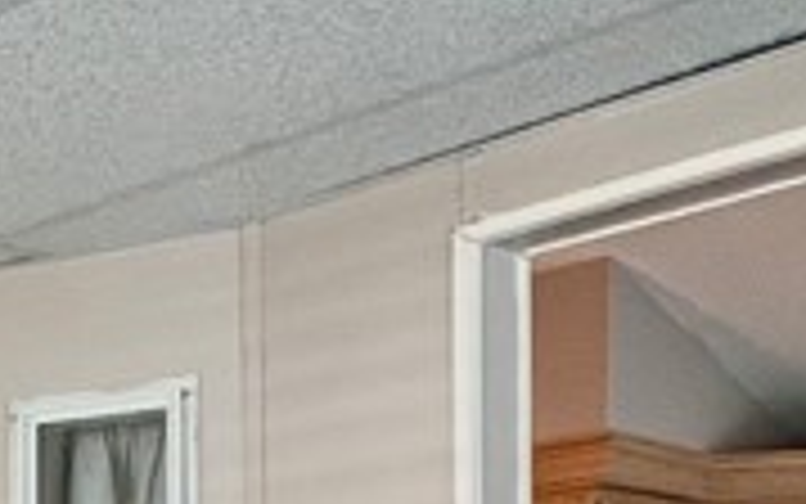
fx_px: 1736
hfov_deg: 21.4
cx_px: -450
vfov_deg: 14.9
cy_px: 837
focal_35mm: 79
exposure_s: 1/60
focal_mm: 1.57
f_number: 1.8
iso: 200
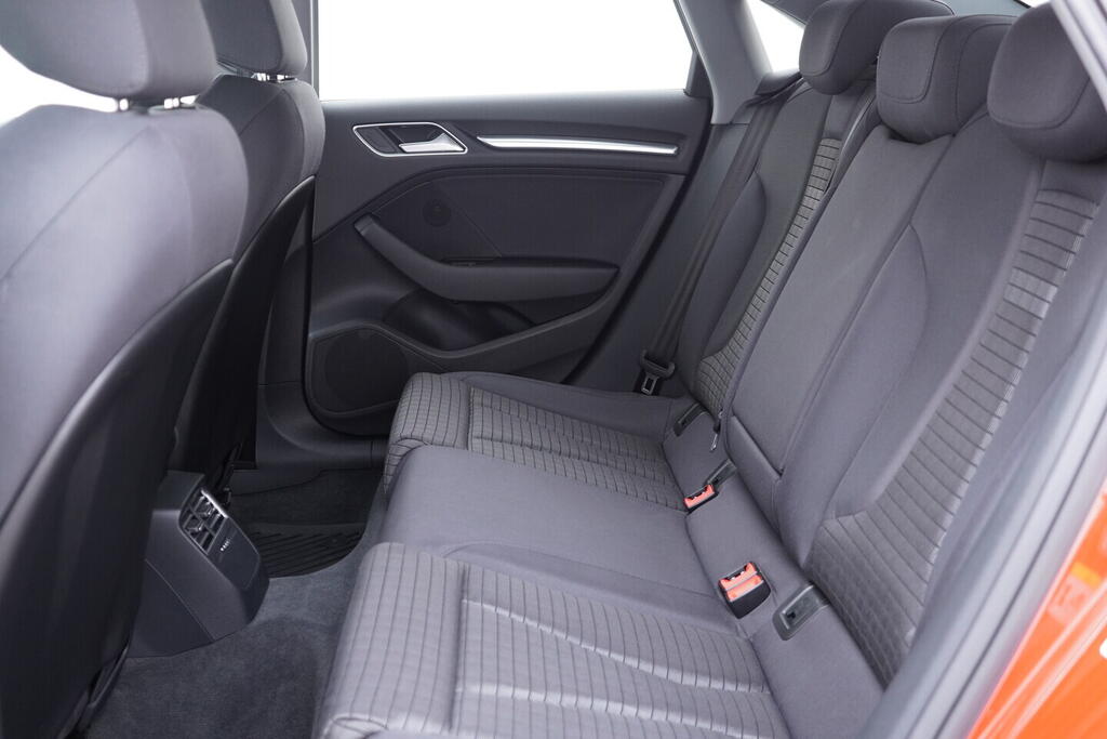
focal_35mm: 36
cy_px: 370
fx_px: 1107
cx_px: 554
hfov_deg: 53.1
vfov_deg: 36.9
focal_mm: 24
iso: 1000
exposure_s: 1/40
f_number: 2.8
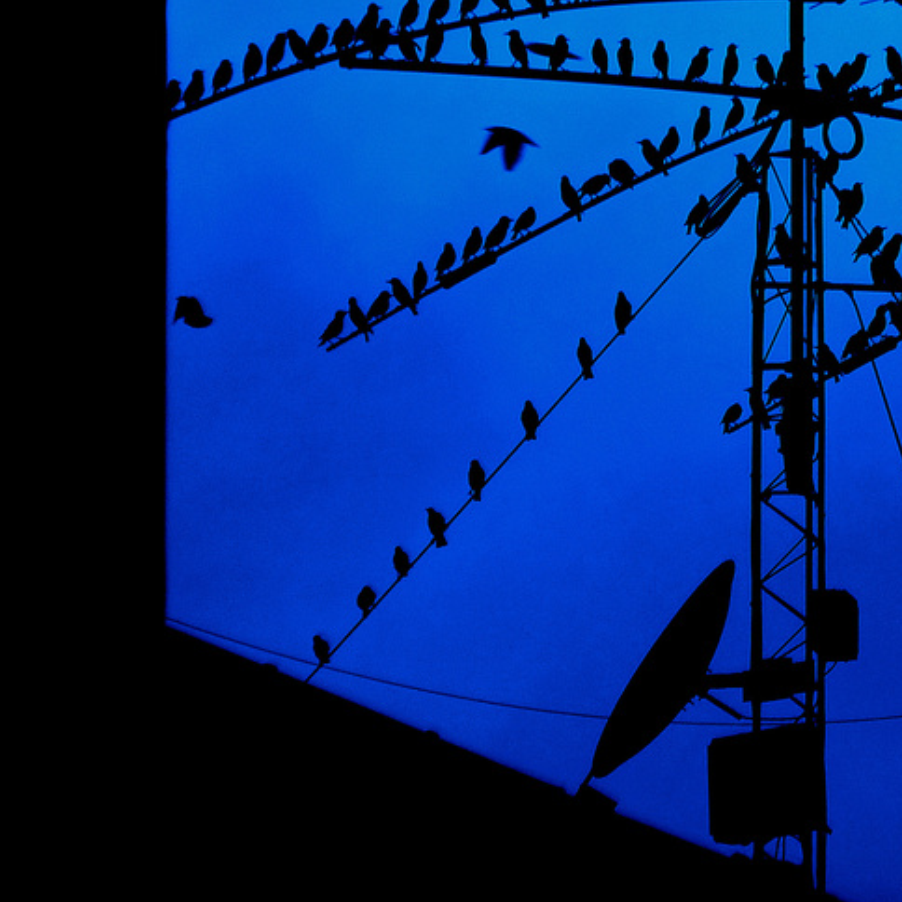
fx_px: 26149
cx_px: 887
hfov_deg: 2.0
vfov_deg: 2.0
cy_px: 222
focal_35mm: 887
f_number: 4.4
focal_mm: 86.4
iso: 100
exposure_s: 1/160
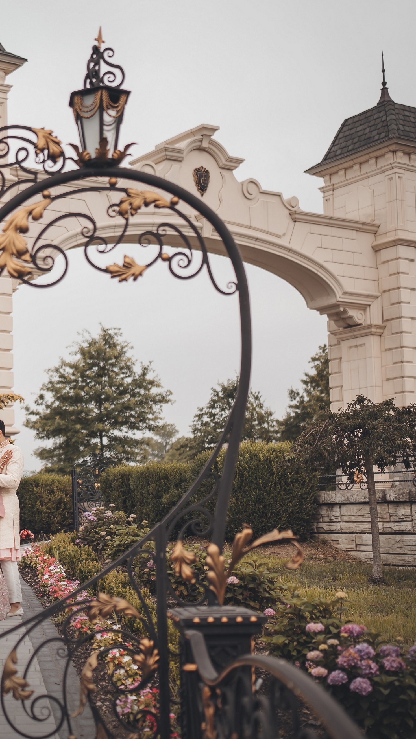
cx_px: -23
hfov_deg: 20.6
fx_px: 1098
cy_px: 370
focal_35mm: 56
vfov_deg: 37.2
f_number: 1.4
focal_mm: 35
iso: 50
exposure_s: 1/800
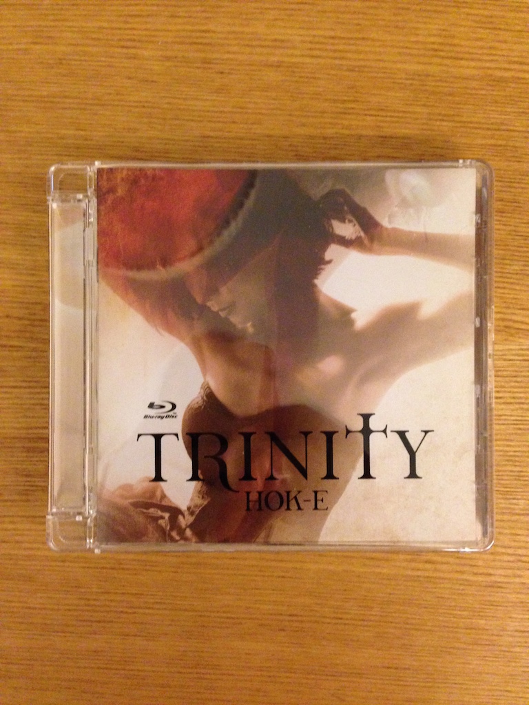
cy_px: 352
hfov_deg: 42.9
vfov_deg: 55.4
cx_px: 264
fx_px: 672
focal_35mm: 33
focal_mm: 4.12
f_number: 2.4
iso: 500
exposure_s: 1/15
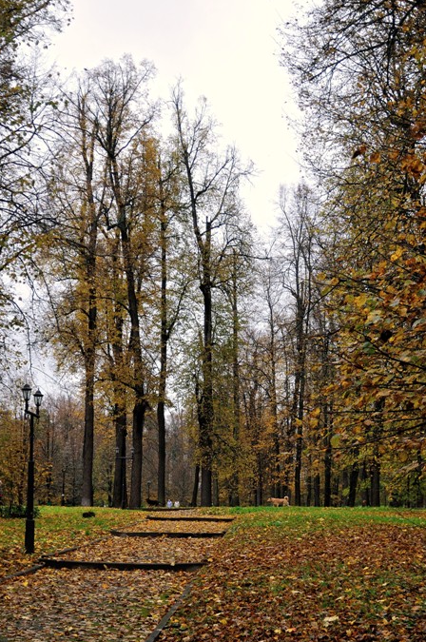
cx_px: 155
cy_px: 411
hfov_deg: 27.9
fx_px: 855
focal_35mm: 48
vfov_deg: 40.8
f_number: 4.5
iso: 400
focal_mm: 24
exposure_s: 1/400
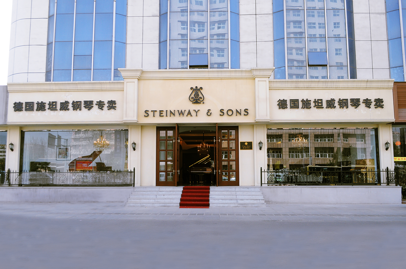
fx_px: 372
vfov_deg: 39.9
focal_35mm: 33
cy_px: 134
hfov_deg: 57.3
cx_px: 203
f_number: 8
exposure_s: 1/250
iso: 400
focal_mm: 22
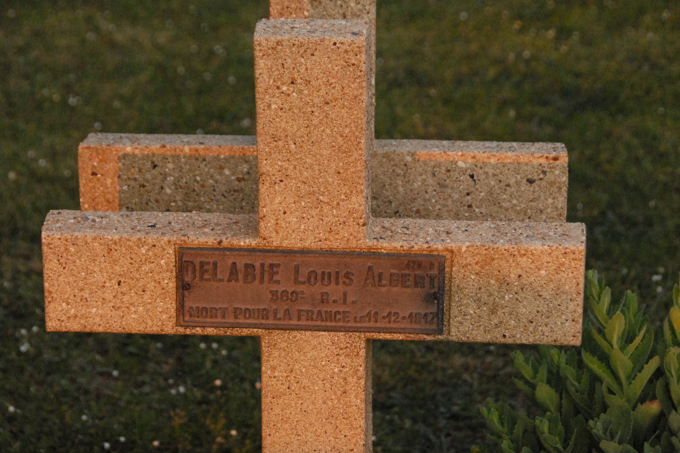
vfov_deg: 12.9
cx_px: 338
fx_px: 2002
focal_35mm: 106
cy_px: 225
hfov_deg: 19.3
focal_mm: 70
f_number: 7.1
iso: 1600
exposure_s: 1/400
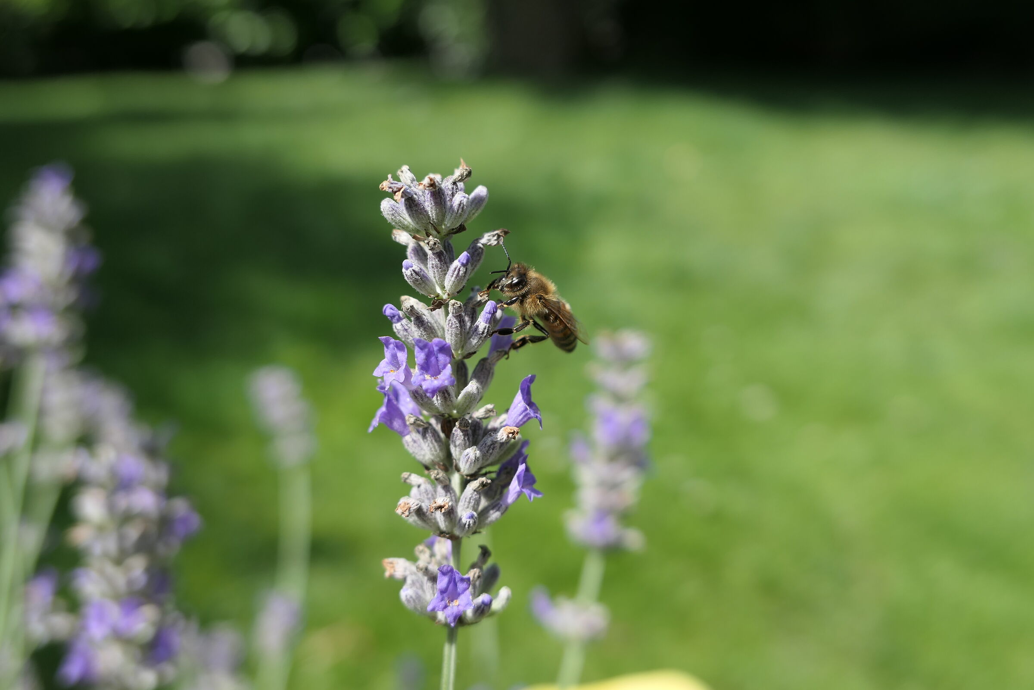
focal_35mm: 33
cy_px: 345
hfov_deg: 57.2
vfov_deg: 40.0
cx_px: 517
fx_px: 948
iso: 125
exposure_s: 1/1000
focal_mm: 12
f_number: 2.8
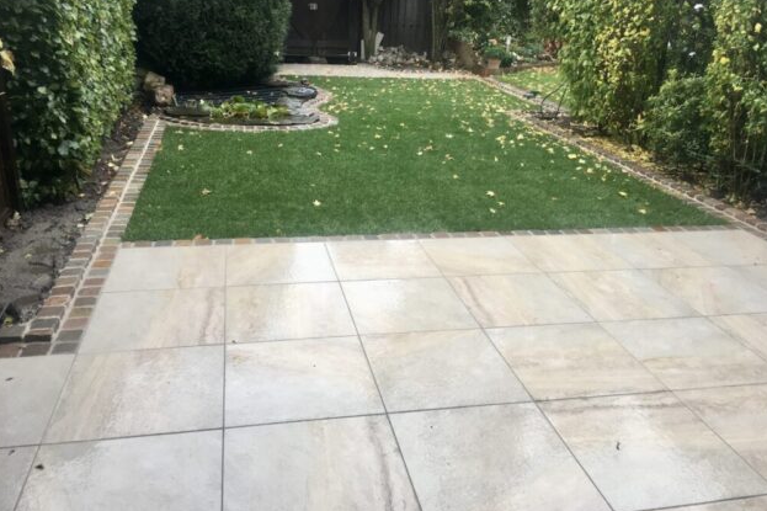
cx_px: 387
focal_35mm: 31
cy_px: 239
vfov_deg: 42.3
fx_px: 660
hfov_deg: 60.3
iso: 40
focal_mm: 4.15
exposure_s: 1/100
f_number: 2.2
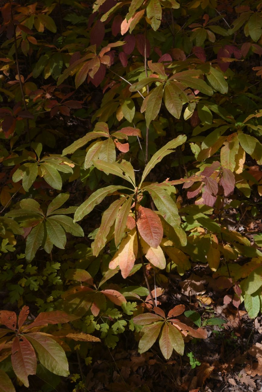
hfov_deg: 24.2
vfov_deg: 35.6
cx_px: 131
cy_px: 196
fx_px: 611
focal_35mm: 56
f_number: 29
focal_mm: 56
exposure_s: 1/125
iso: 1000
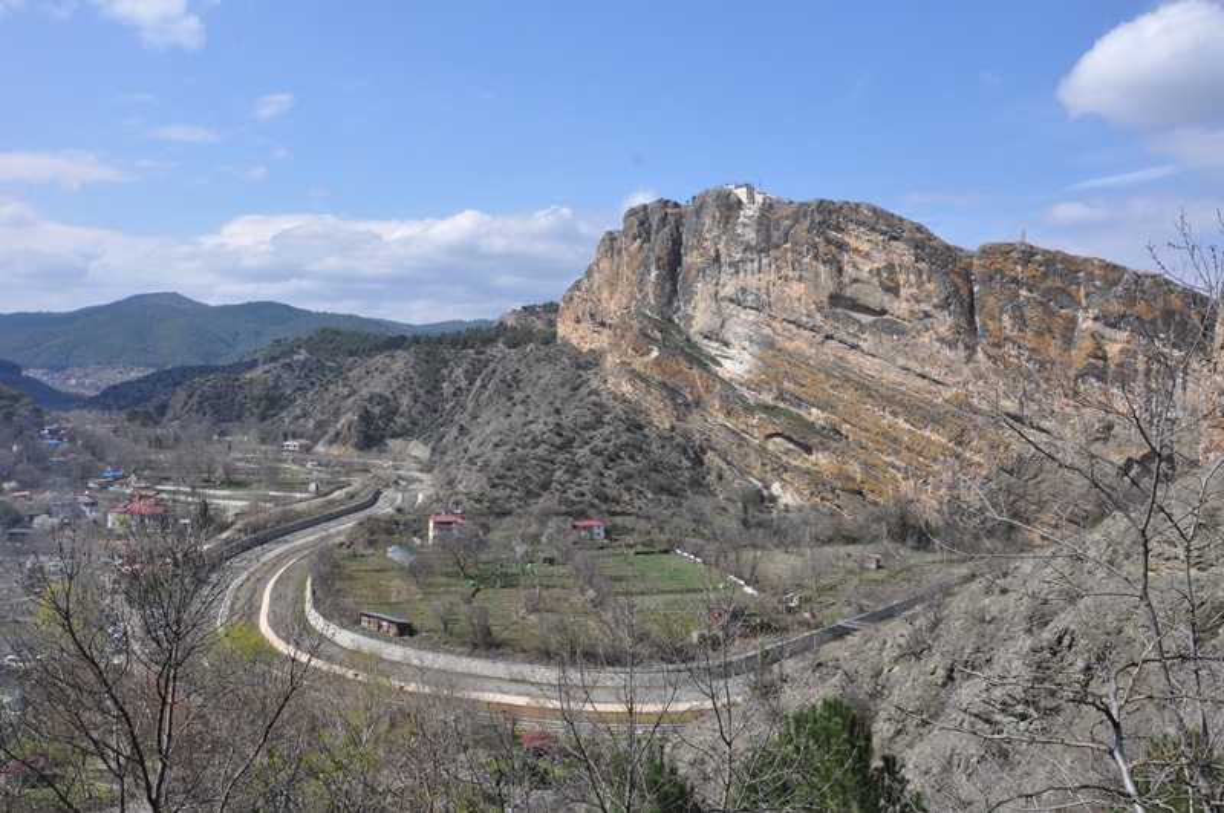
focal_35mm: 27
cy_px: 406
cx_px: 612
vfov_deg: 47.8
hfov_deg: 67.5
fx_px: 917
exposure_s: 1/640
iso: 640
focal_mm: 18
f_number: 13
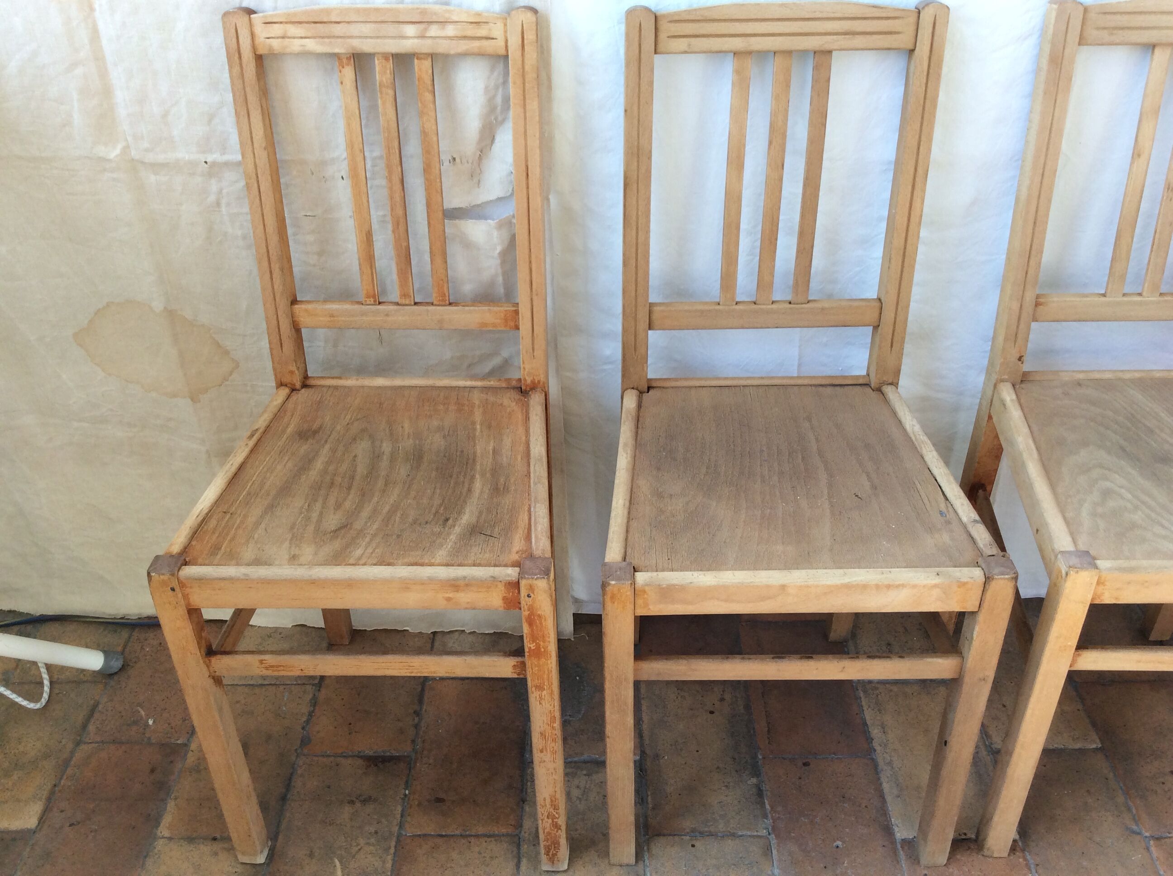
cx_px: 586
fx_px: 1083
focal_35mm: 32
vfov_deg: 44.1
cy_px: 438
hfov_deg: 56.9
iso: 32
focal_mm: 3.3
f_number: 2.4
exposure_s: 1/100
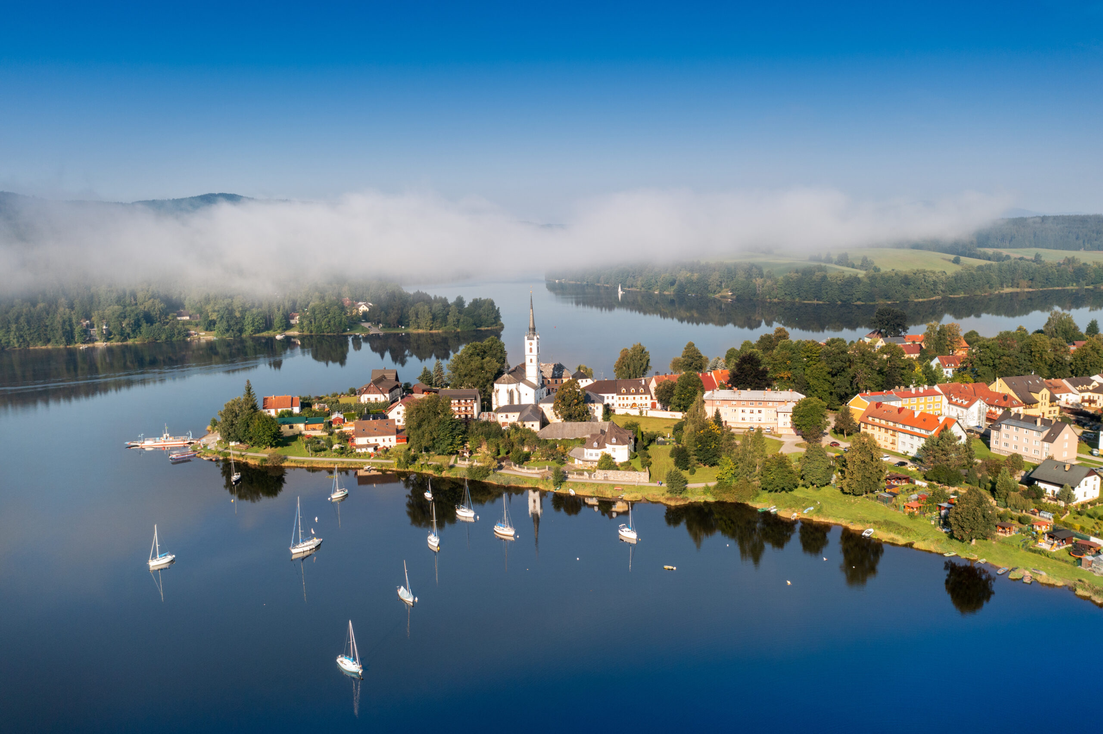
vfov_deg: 46.4
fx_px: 858
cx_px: 552
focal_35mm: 28
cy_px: 367
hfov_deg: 65.5
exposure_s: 1/200
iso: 100
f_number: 4.5
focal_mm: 10.3
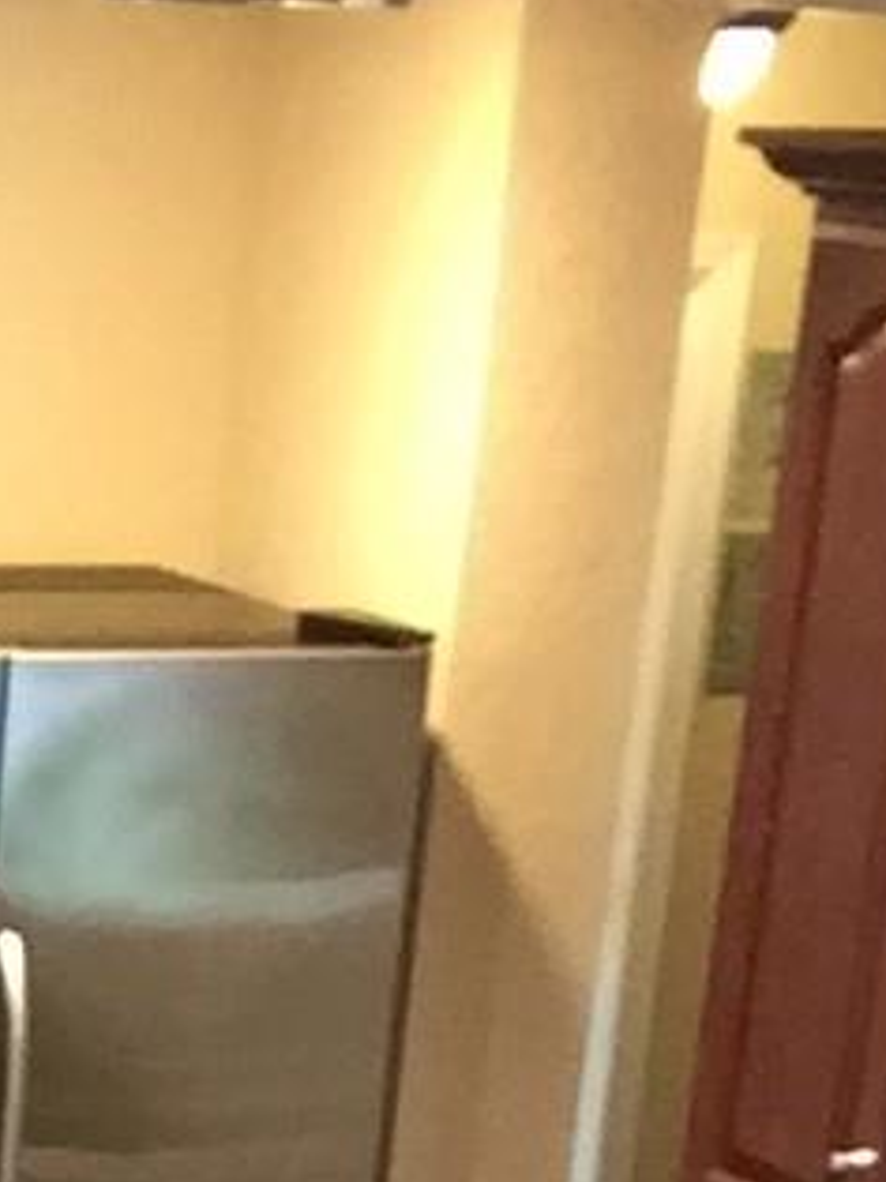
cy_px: 1553
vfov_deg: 14.9
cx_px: -683
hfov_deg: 11.0
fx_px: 4303
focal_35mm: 126
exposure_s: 1/30
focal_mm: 2.65
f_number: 2.2
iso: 250
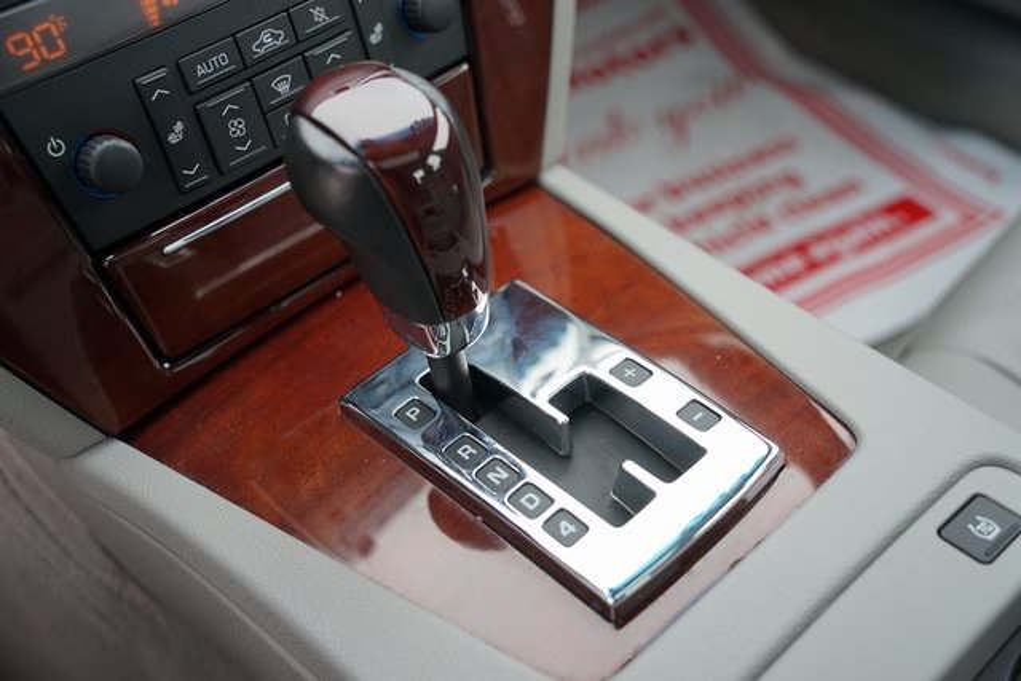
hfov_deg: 48.4
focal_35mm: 40
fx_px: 1135
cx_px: 510
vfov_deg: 33.4
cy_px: 340
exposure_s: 1/60
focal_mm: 40
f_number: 4
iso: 125
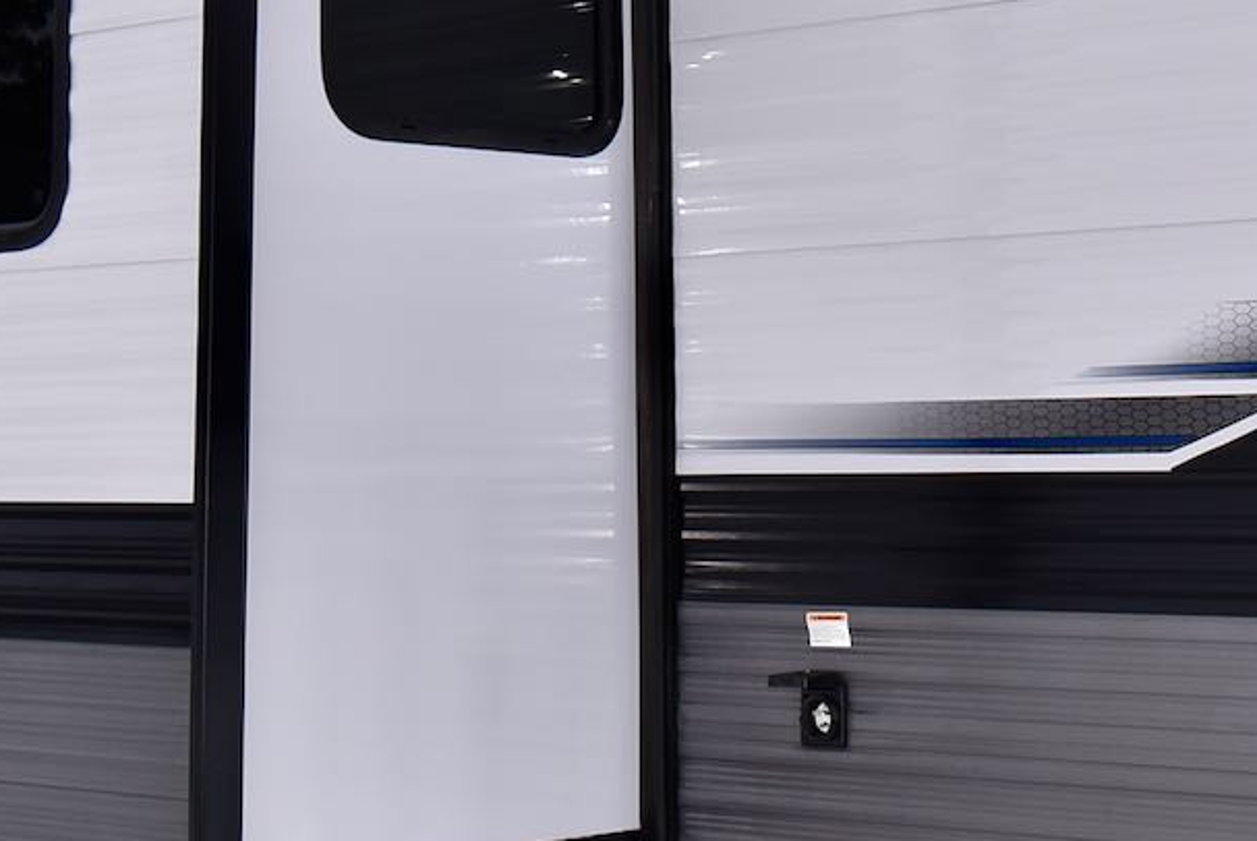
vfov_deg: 15.4
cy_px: 282
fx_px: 3110
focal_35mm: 89
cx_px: 694
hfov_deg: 22.8
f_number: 6.3
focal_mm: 20
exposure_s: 1/160
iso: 100
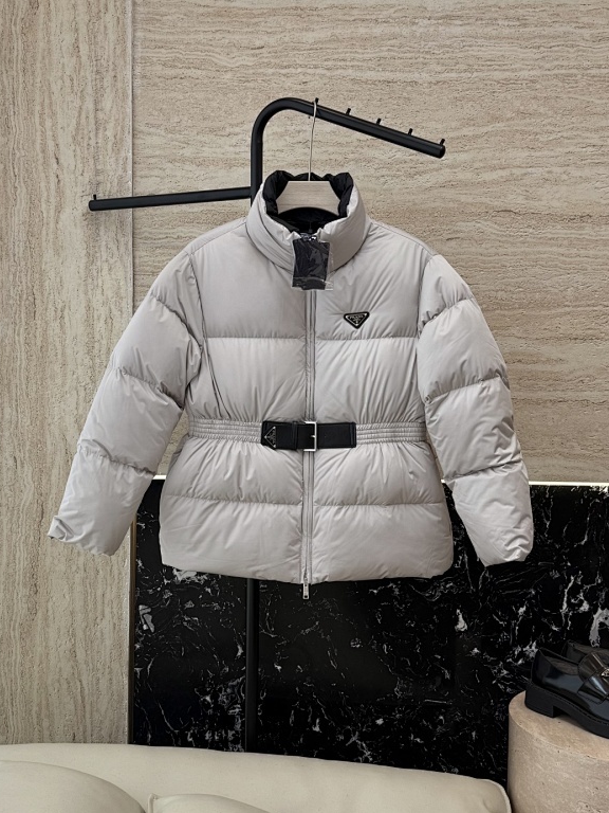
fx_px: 586
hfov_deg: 54.9
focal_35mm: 25
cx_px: 303
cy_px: 402
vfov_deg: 69.4
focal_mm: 6.76
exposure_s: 1/327
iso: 80
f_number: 1.78
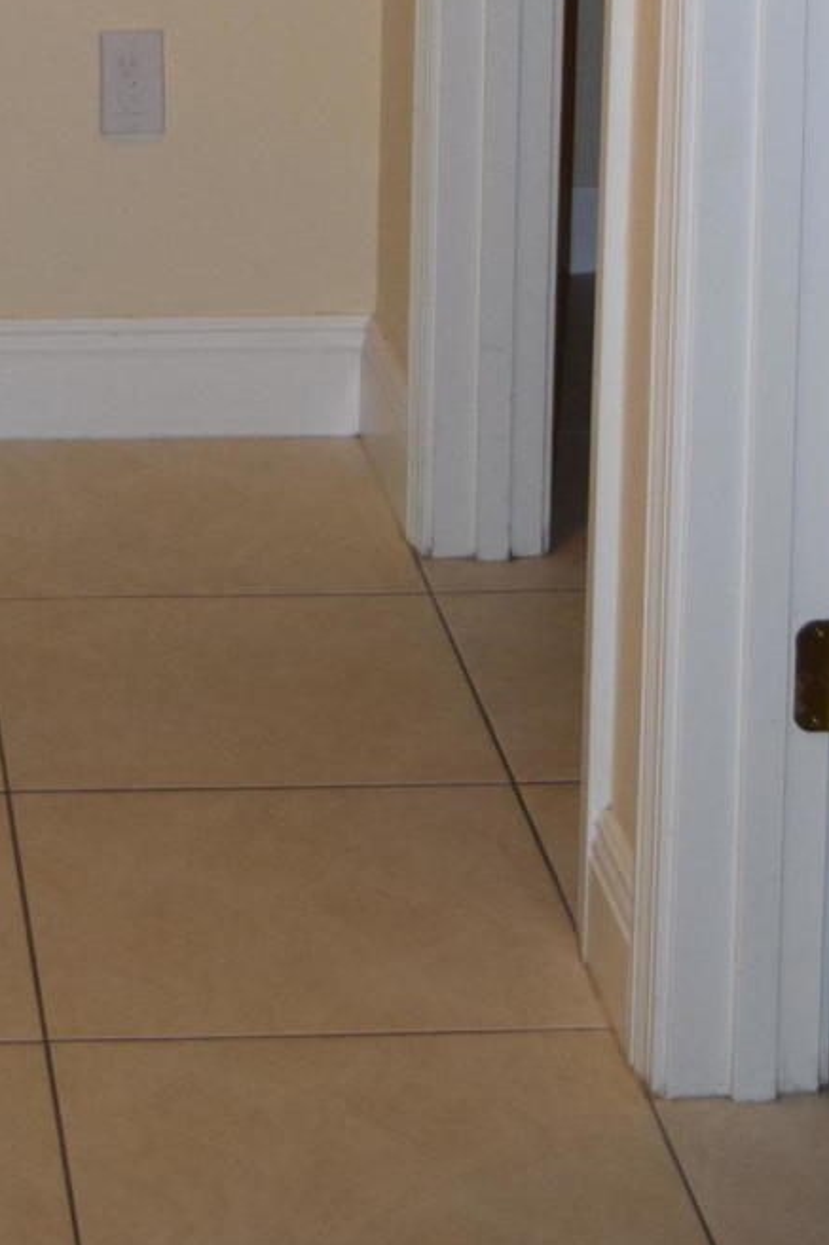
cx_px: 46
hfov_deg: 11.0
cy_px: -602
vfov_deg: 15.4
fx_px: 4269
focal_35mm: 124
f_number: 4.5
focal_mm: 27
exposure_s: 1/80
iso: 800
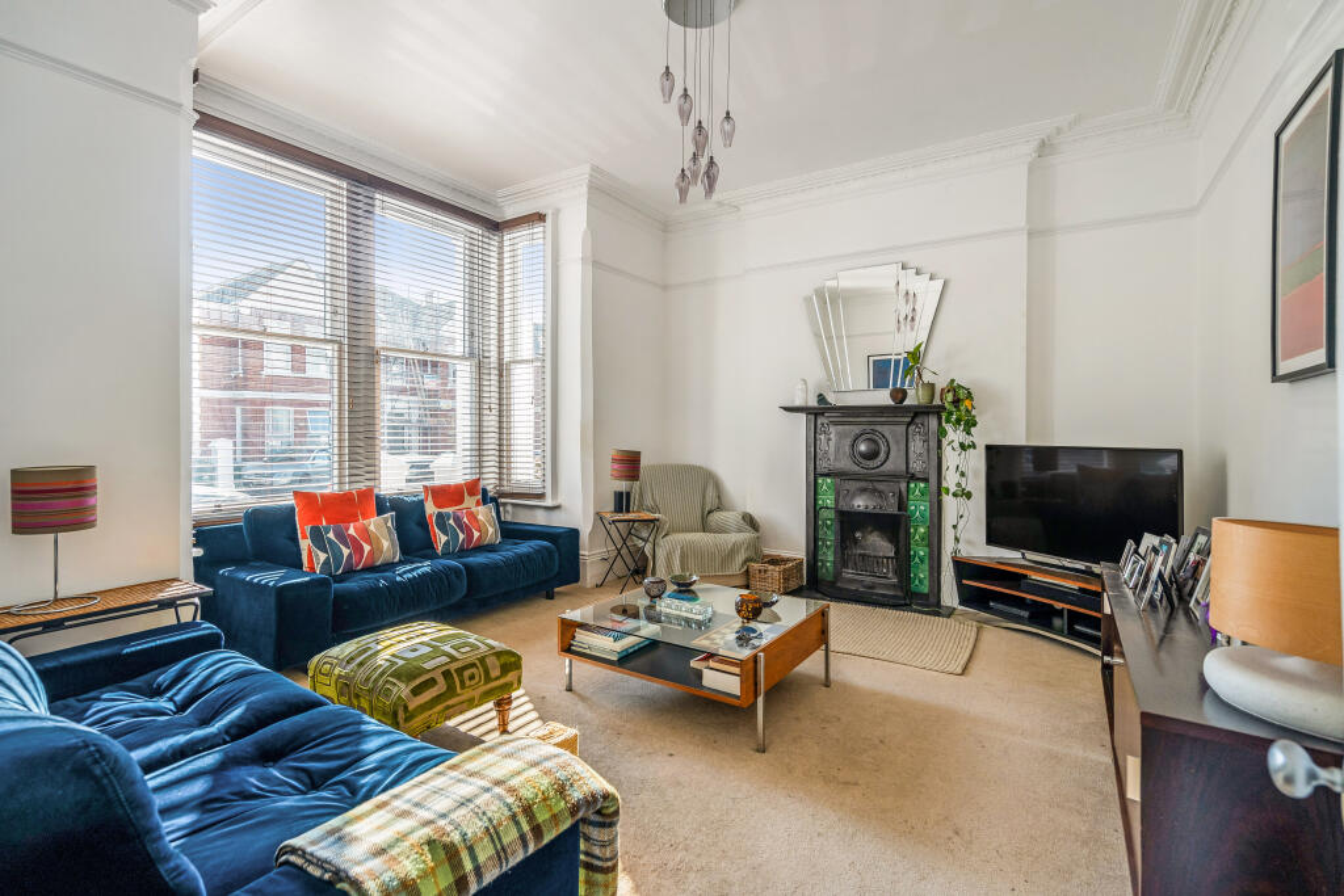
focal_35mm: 16
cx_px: 672
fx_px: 597
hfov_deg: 96.7
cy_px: 448
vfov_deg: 73.8
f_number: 5.6
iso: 500
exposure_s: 1/125
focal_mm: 16
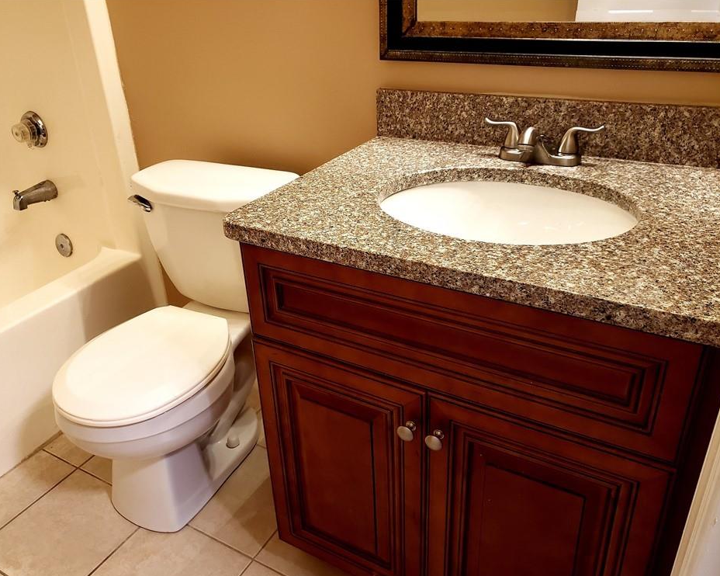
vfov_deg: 51.5
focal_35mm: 28
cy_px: 295
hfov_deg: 62.1
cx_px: 331
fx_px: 597
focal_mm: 4.3
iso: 320
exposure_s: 1/60
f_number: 1.5
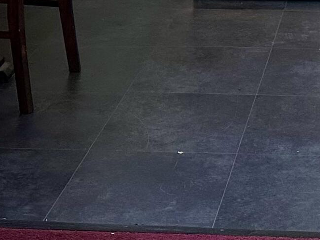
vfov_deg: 11.9
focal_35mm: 111
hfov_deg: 17.3
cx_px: 333
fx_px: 1026
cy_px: -245
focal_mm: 6.86
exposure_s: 1/61
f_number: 1.78
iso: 250
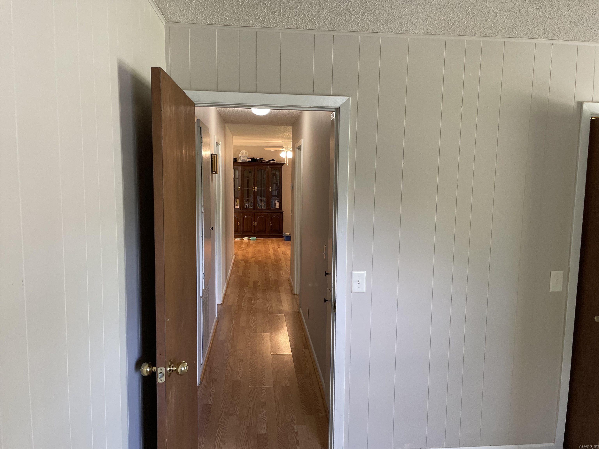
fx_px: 450
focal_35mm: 26
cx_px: 300
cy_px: 224
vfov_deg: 53.1
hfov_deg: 67.3
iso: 200
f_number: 1.6
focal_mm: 4.2
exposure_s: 1/60
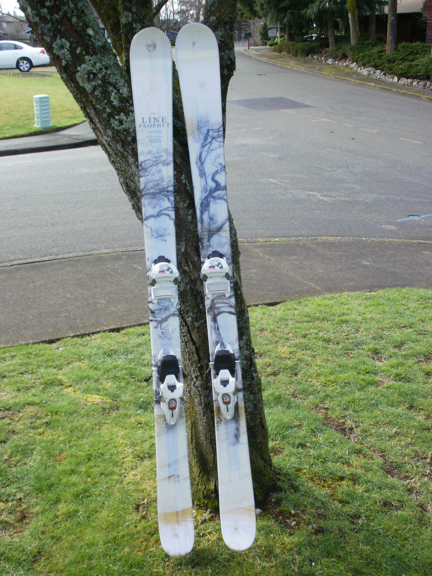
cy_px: 288
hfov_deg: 39.7
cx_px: 216
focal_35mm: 36
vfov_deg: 51.4
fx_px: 599
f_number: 5.6
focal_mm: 6.3
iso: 100
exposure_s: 1/80
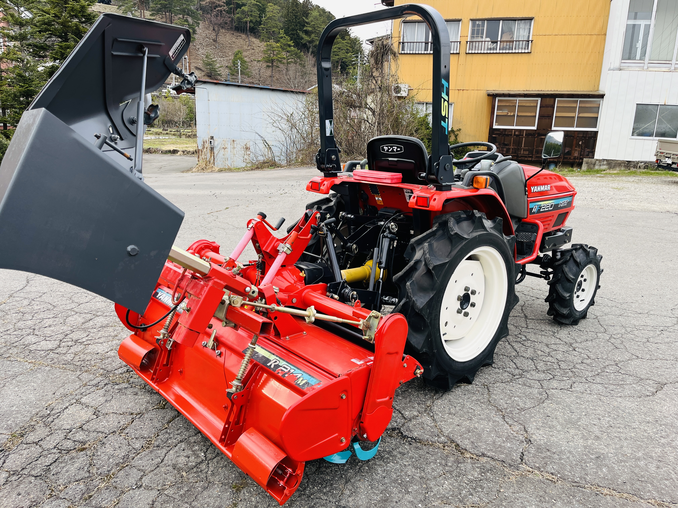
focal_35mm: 26
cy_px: 254
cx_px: 339
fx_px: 509
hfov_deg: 67.3
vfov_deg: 53.1
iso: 50
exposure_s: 1/433
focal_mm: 5.1
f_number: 1.6
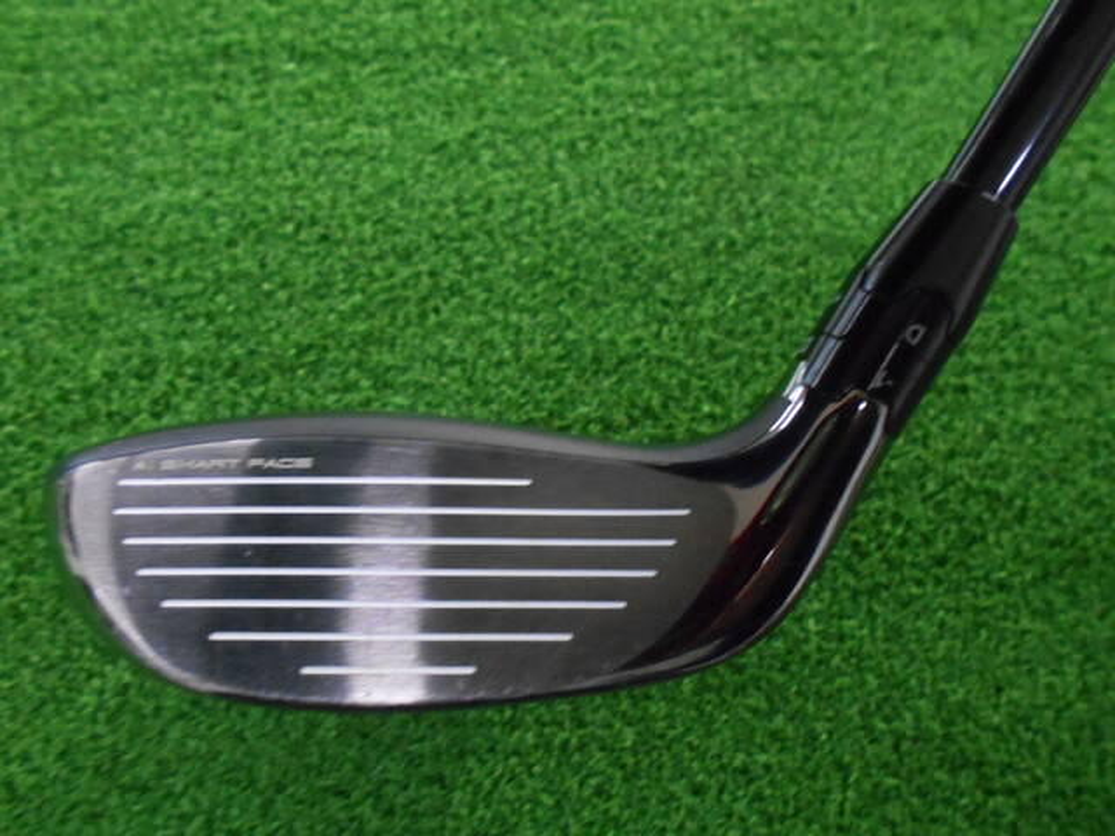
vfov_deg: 53.1
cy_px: 418
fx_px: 837
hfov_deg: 67.3
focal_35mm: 26
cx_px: 558
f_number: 3.2
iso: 800
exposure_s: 1/80
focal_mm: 4.6
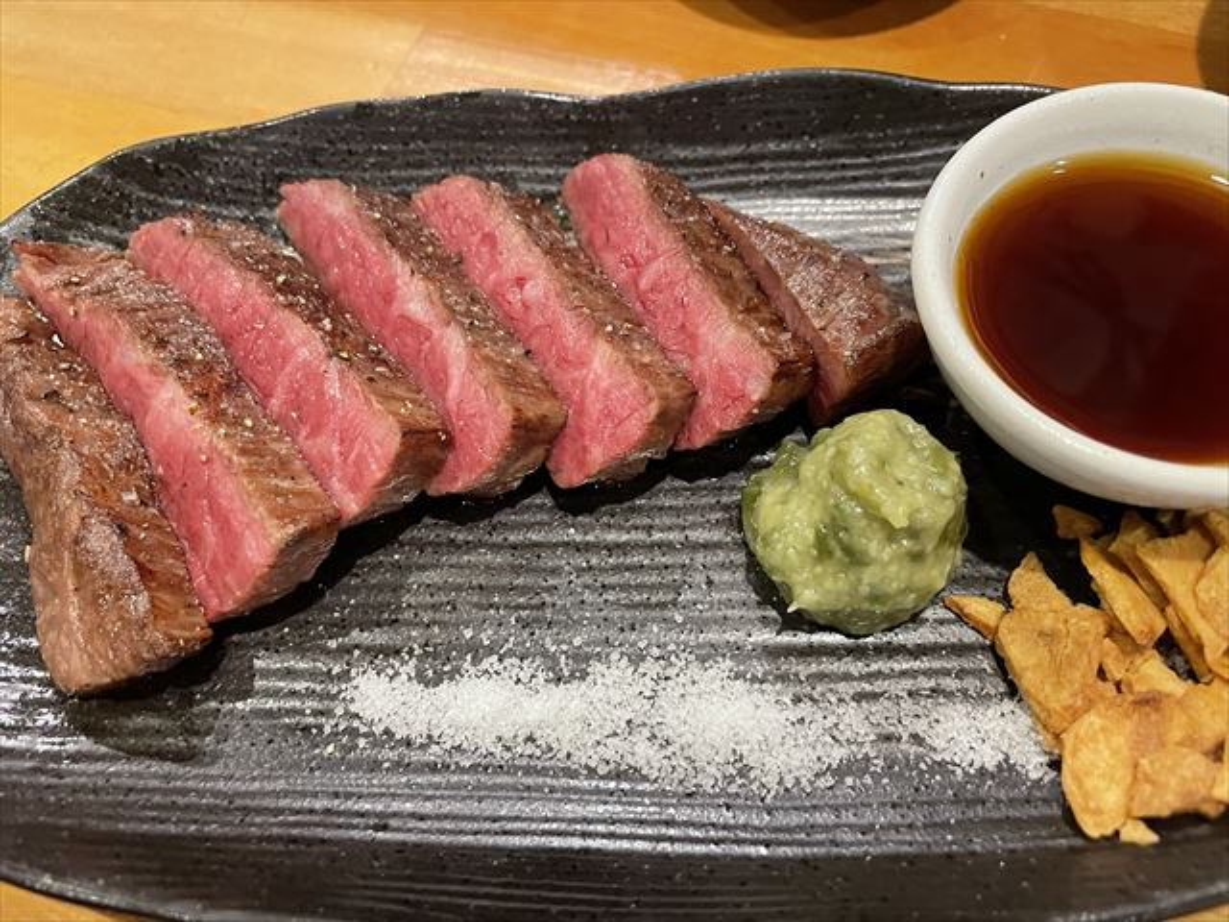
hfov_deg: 67.3
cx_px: 614
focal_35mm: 26
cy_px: 461
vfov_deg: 53.1
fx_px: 923
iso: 640
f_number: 1.6
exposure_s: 1/30
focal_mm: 4.2
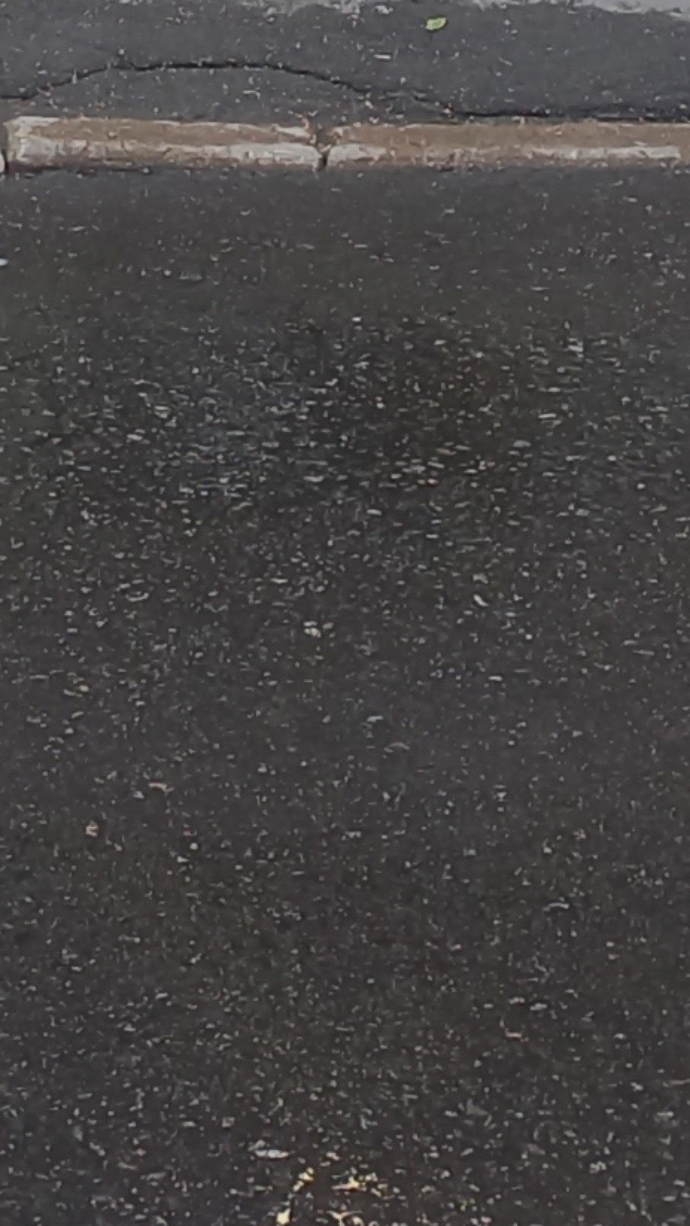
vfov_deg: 12.3
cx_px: -386
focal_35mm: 153
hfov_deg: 7.8
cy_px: -1298
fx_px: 4976
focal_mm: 4.6
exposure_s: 1/100
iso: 25
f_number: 1.8
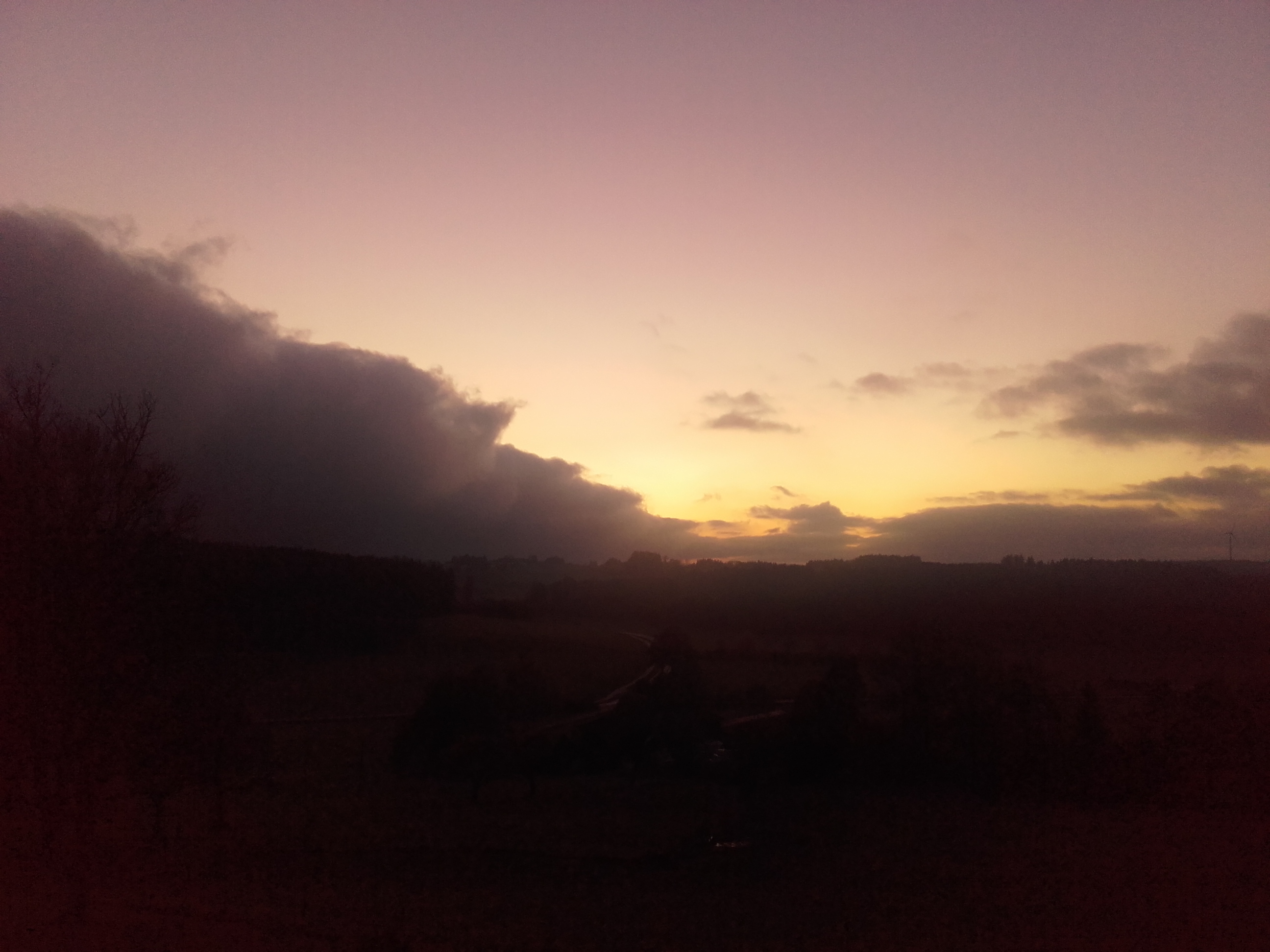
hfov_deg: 58.4
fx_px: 1137
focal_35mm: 31
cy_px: 476
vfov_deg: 45.4
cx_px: 635
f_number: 2.2
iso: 70
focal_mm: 3.31
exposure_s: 1/33
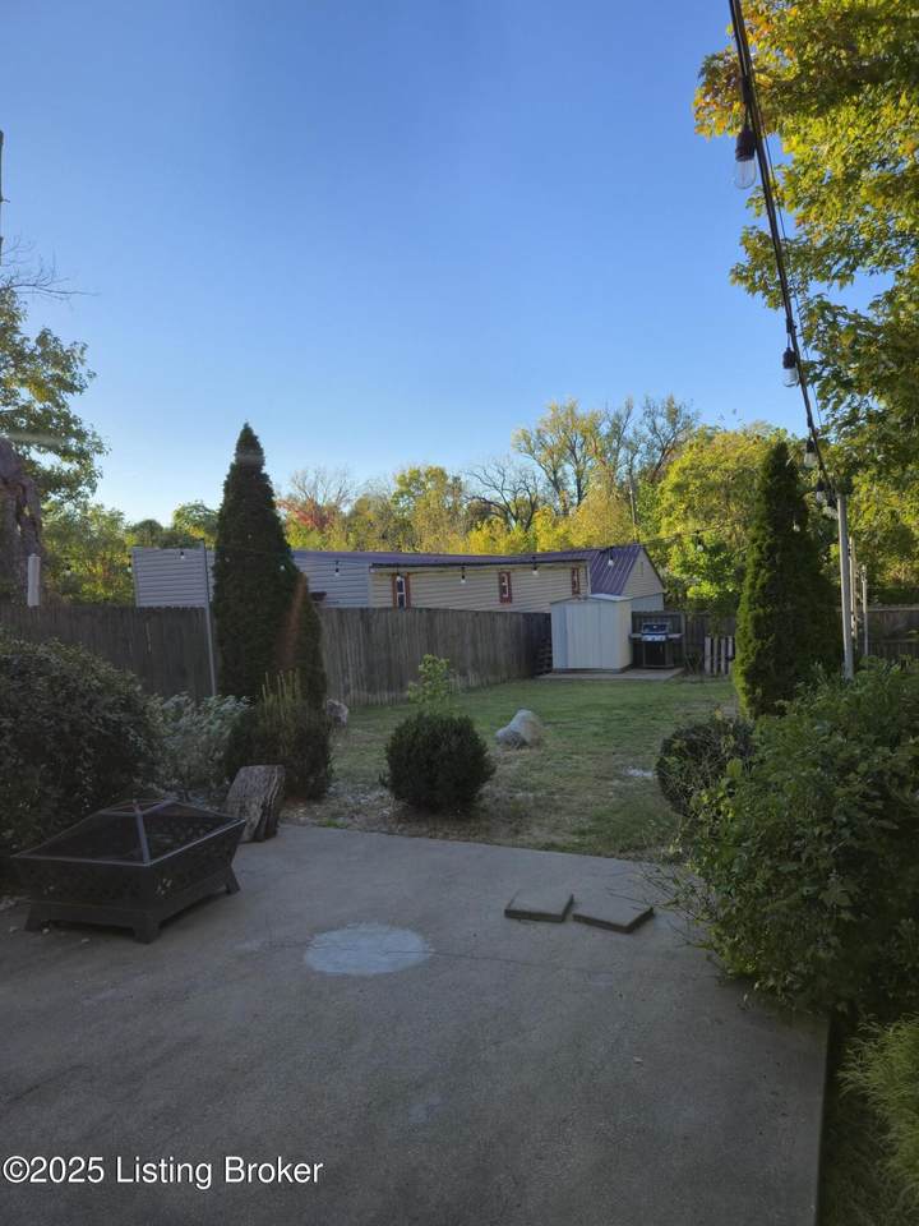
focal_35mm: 23
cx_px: 460
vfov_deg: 73.9
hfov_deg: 58.9
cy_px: 613
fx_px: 814
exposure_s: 1/942
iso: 25
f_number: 1.8
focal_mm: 5.4
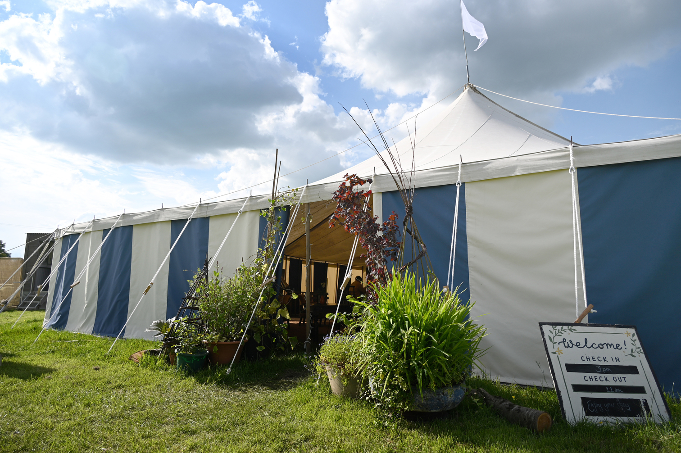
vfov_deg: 53.1
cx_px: 340
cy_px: 226
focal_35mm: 24
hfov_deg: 73.8
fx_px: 454
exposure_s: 1/800
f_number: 5
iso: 100
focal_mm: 24
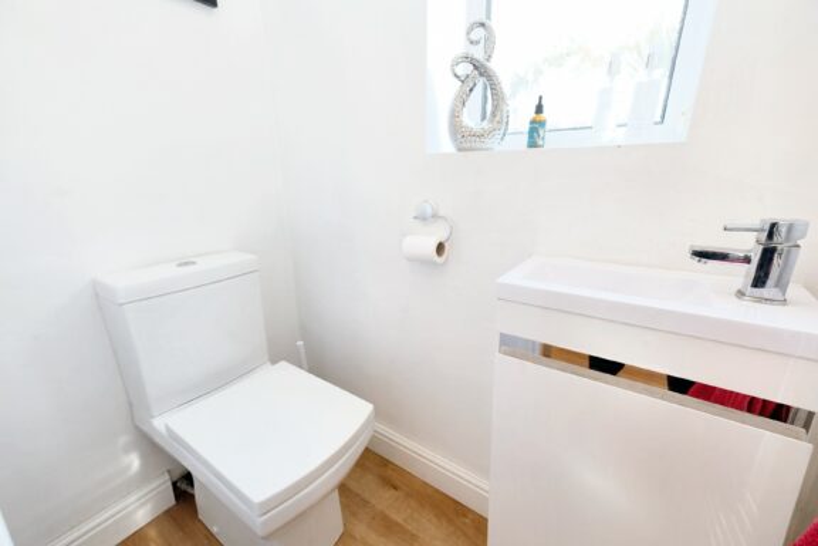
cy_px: 273
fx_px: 341
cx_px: 409
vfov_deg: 77.3
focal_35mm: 15
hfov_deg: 100.4
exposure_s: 1/56
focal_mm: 10
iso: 800
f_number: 4
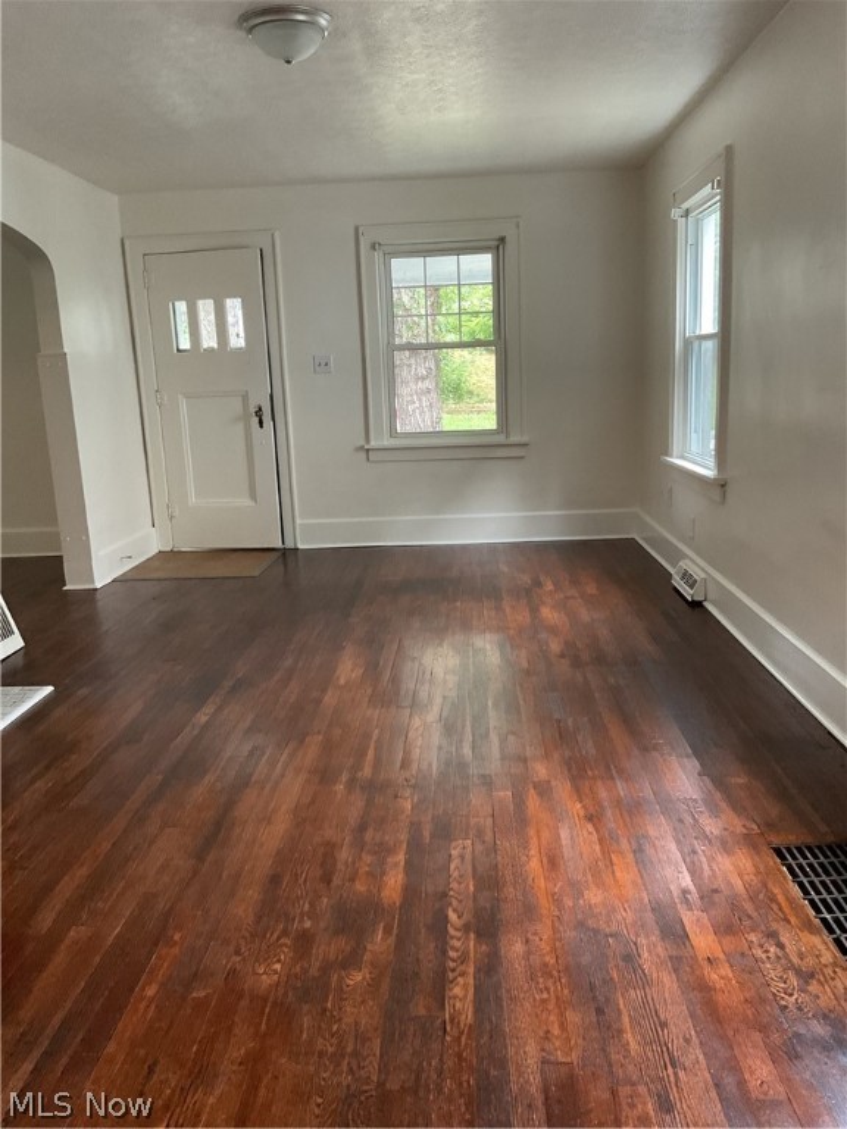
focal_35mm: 29
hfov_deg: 48.2
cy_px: 564
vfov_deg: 61.7
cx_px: 424
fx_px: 946
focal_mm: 3
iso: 160
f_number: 1.8
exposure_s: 1/60
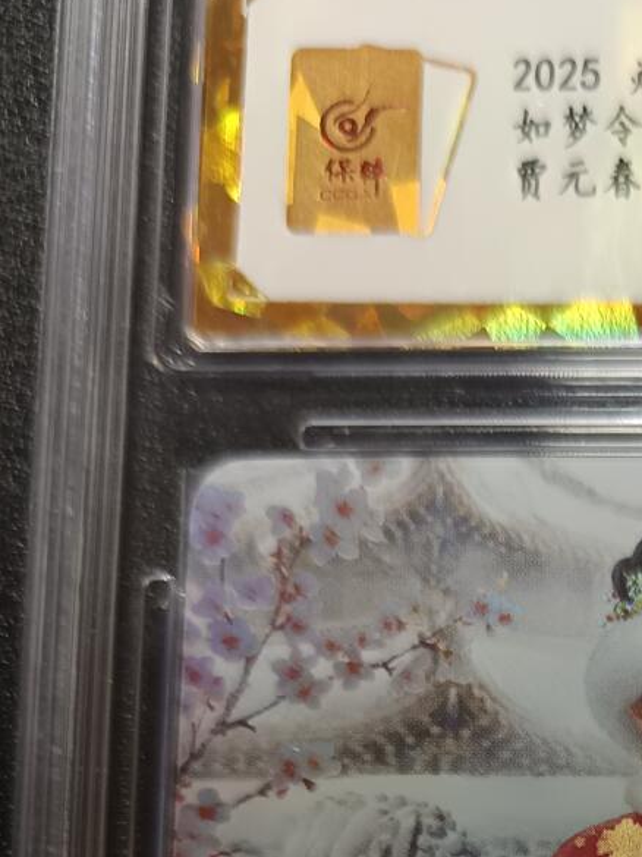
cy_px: 1054
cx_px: 767
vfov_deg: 23.8
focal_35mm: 74
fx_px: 1830
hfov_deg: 18.8
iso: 640
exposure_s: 1/50
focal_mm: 5.31
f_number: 1.7
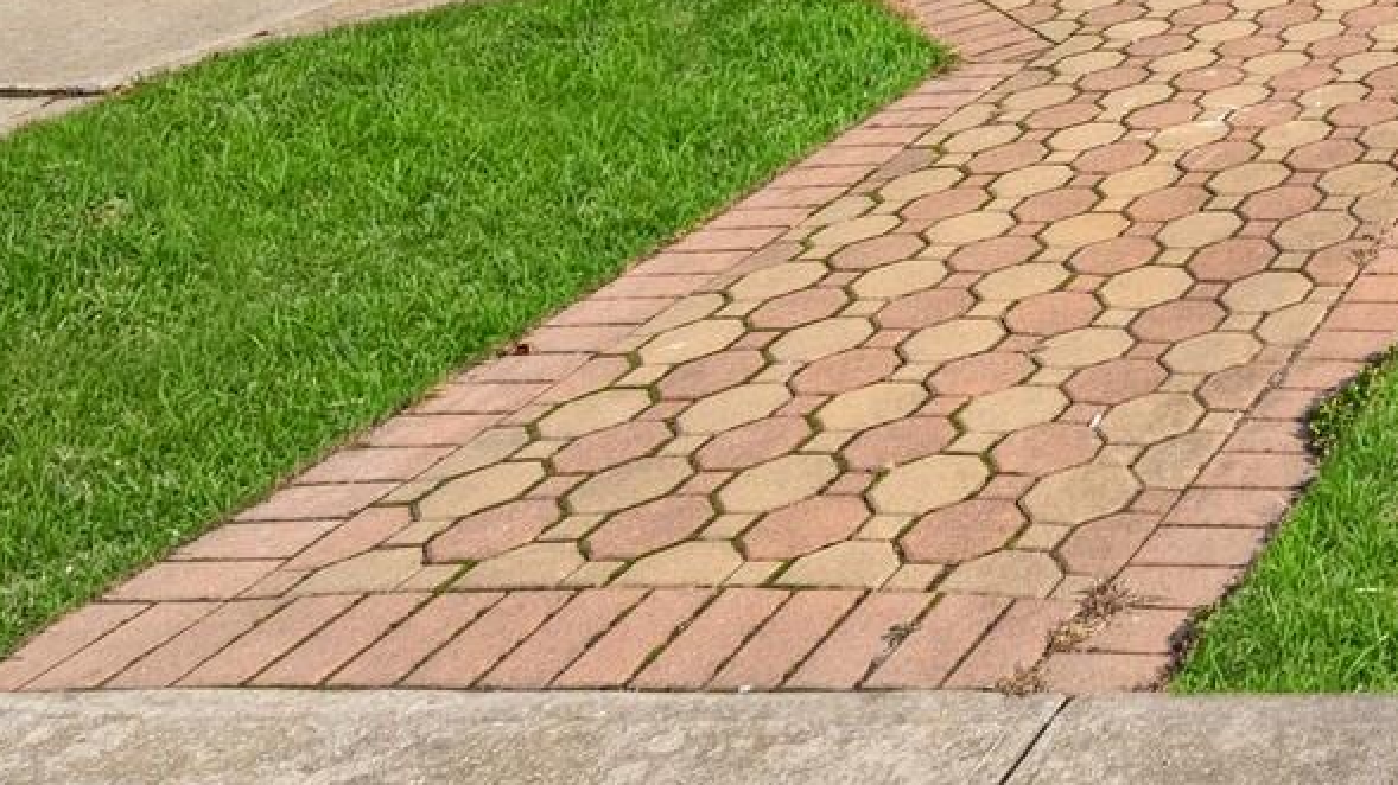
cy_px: -592
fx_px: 1890
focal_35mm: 51
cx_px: 2117
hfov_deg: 27.4
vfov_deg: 18.7
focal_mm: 14
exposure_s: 1/250
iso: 320
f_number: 8
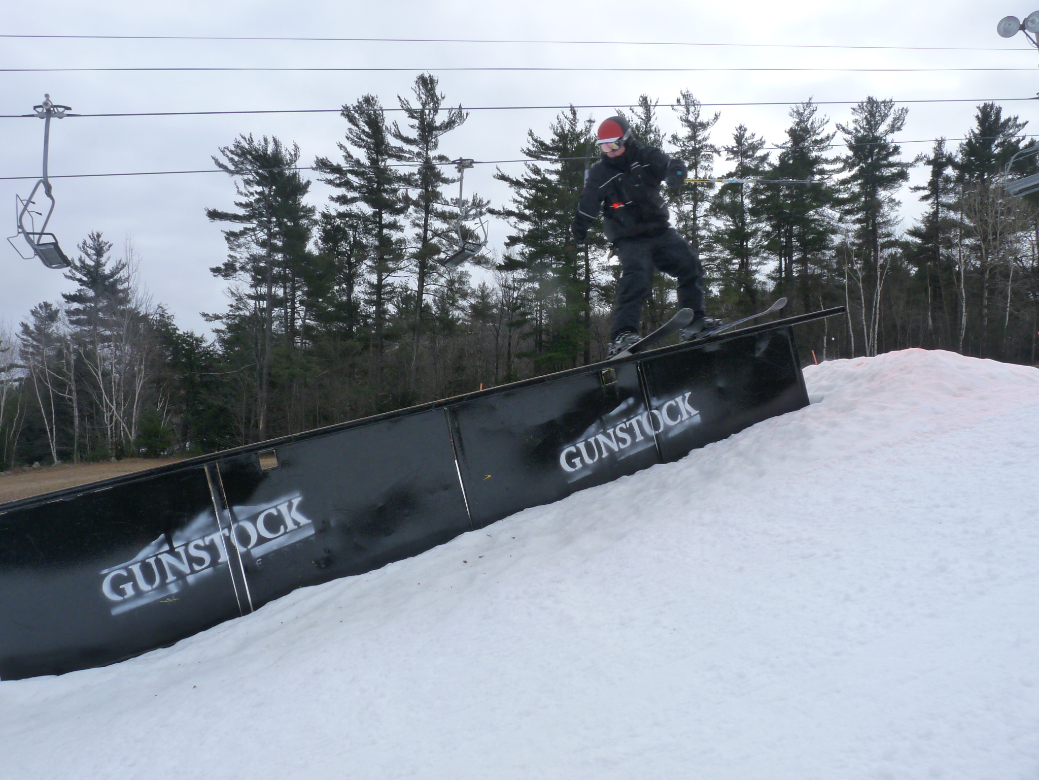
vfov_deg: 51.4
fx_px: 810
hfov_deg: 65.3
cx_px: 520
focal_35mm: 27
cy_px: 390
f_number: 5.6
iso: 160
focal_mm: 4.8
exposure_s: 1/320
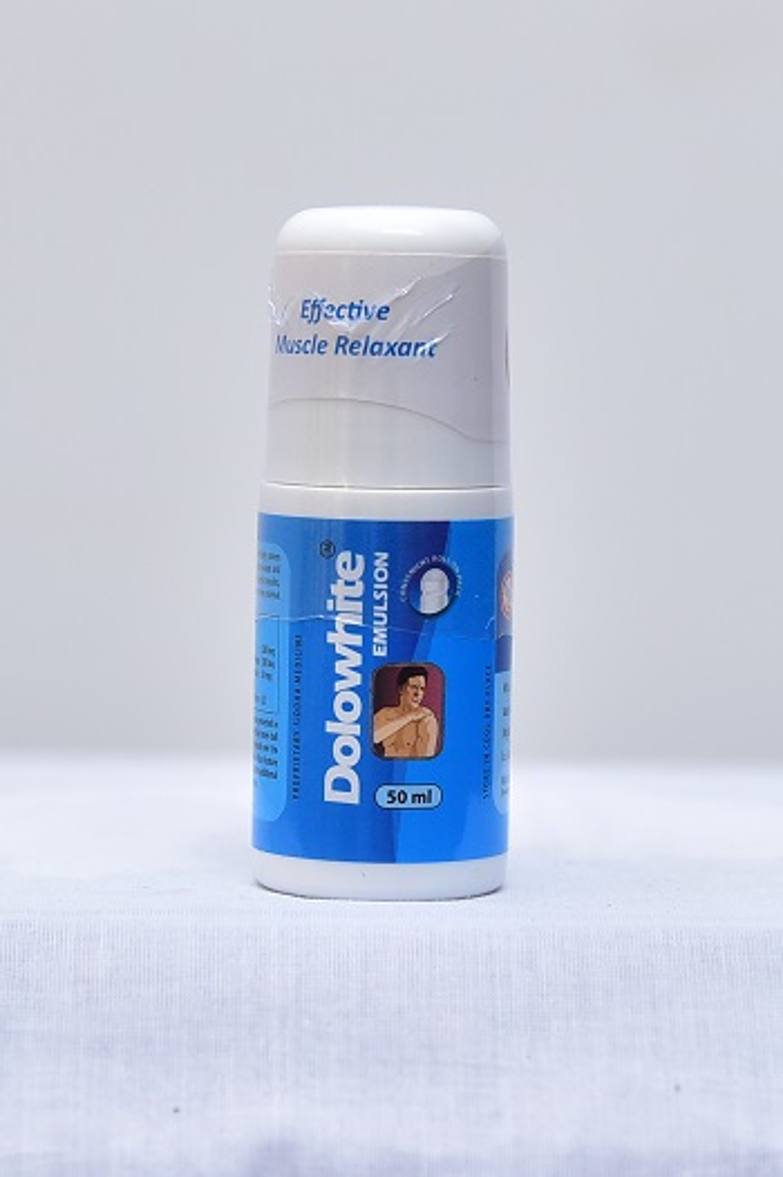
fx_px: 1895
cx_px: 392
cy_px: 588
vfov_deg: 34.5
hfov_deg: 23.4
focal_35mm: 58
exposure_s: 1/125
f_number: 4
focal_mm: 58
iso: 1250
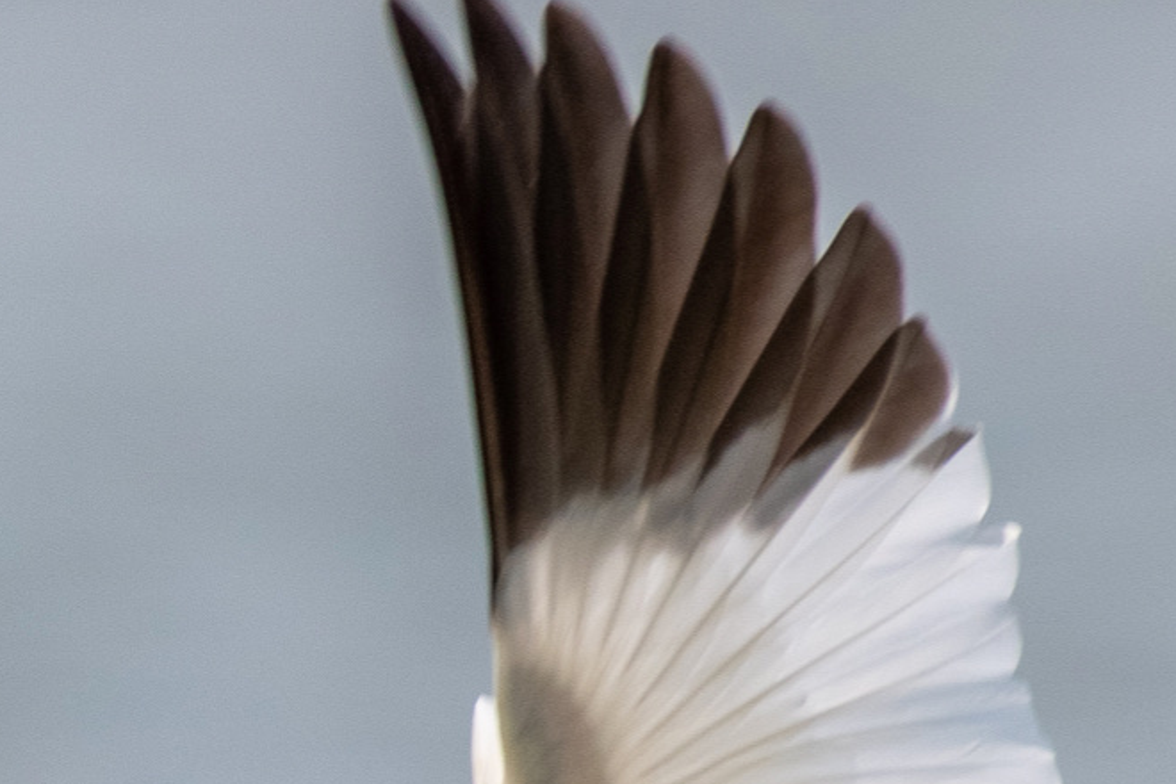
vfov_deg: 0.5
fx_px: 85482
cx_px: 73
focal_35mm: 2617
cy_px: 1224
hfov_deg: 0.8
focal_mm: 500
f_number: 7.1
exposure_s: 1/2000
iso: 500
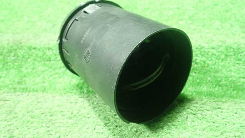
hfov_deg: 59.5
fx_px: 214
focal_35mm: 33
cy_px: 55
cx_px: 122
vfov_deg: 35.5
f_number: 2.3
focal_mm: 5.5
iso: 800
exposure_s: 1/50
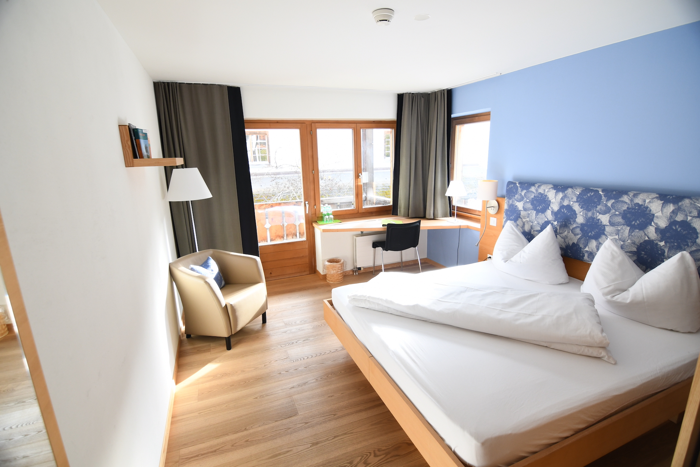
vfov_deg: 73.7
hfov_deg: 96.7
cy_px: 234
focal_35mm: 16
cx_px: 350
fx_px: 311
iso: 400
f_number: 3.5
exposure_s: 1/80
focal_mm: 11
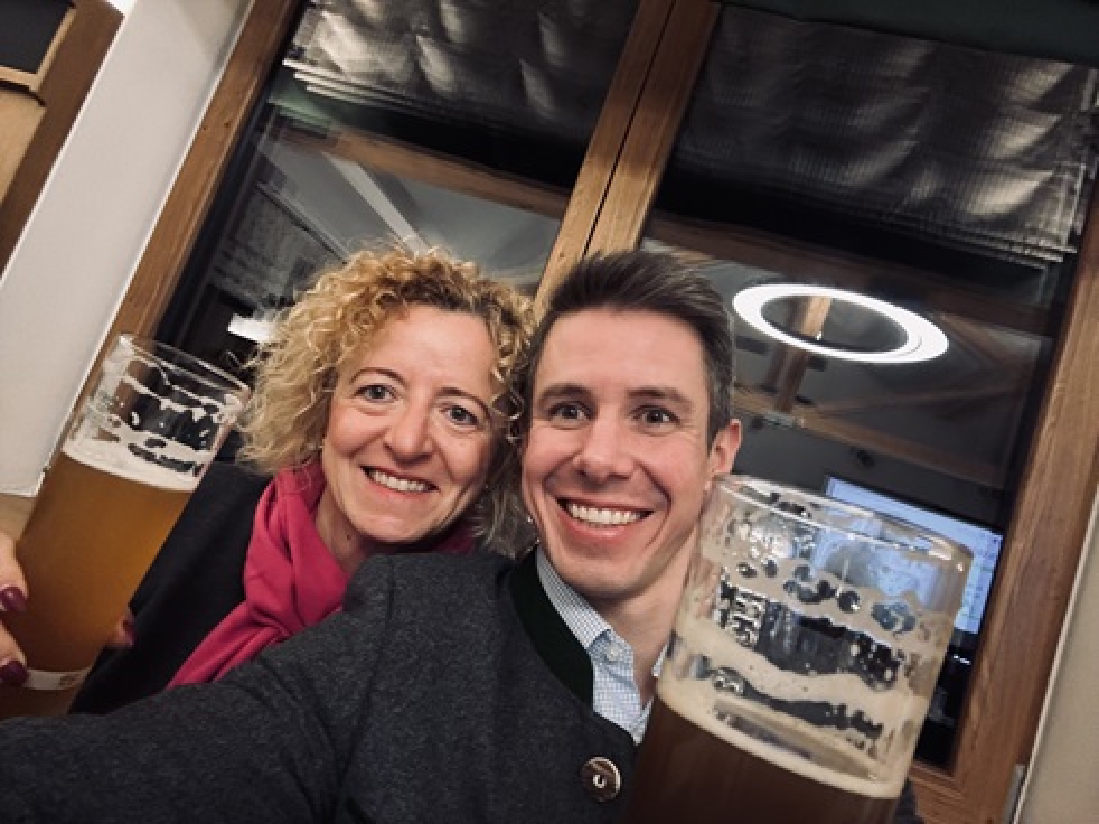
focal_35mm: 23
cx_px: 550
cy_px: 412
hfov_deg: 73.9
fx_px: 730
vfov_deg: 58.9
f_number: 1.9
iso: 640
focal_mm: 2.69
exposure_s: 1/25
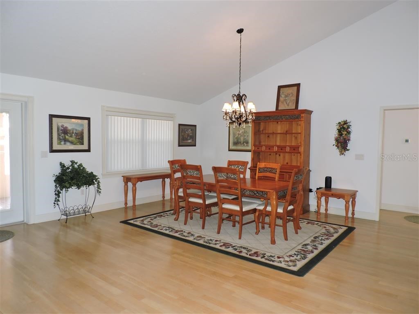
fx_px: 291
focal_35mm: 24
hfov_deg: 71.6
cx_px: 210
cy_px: 157
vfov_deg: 56.8
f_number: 3
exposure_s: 1/30
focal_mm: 4.3
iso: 200
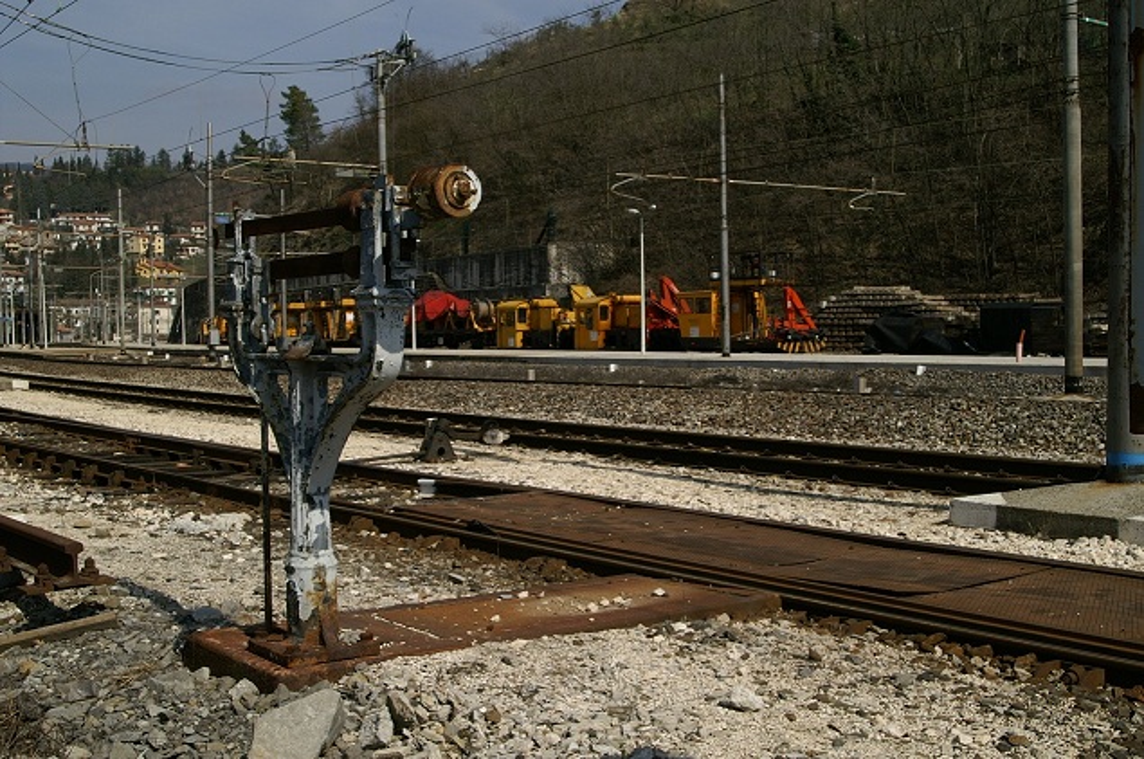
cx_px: 572
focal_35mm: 42
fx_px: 1332
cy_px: 380
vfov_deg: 31.8
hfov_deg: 46.5
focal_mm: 28
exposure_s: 1/250
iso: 100
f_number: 11
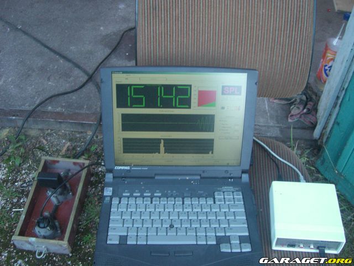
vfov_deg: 37.7
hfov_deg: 49.0
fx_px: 389
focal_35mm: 38
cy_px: 133
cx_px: 177
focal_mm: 6.2
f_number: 2.7
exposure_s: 1/80
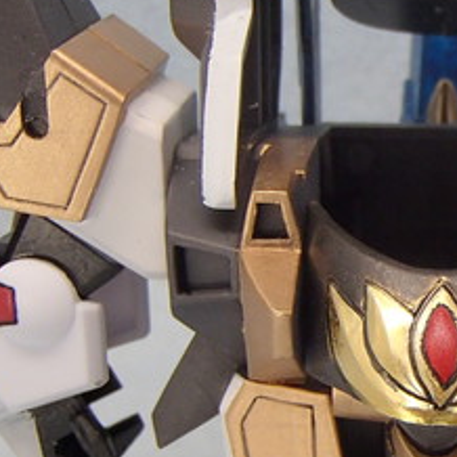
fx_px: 1344
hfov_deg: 18.8
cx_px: 444
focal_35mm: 90
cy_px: 289
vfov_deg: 19.3
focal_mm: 6.64
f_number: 4.7
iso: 320
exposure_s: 1/160
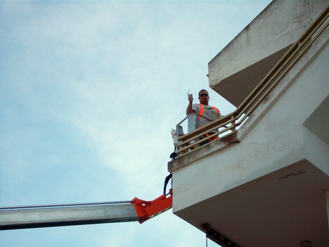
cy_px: 124
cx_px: 164
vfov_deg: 15.4
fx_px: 912
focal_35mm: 96
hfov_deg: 20.4
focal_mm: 17.1
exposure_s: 1/250
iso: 64
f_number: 5.1
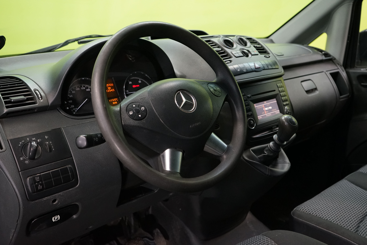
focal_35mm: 33
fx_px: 336
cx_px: 184
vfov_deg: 40.0
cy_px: 122
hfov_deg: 57.2
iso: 3200
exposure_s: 1/80
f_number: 5.6
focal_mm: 33
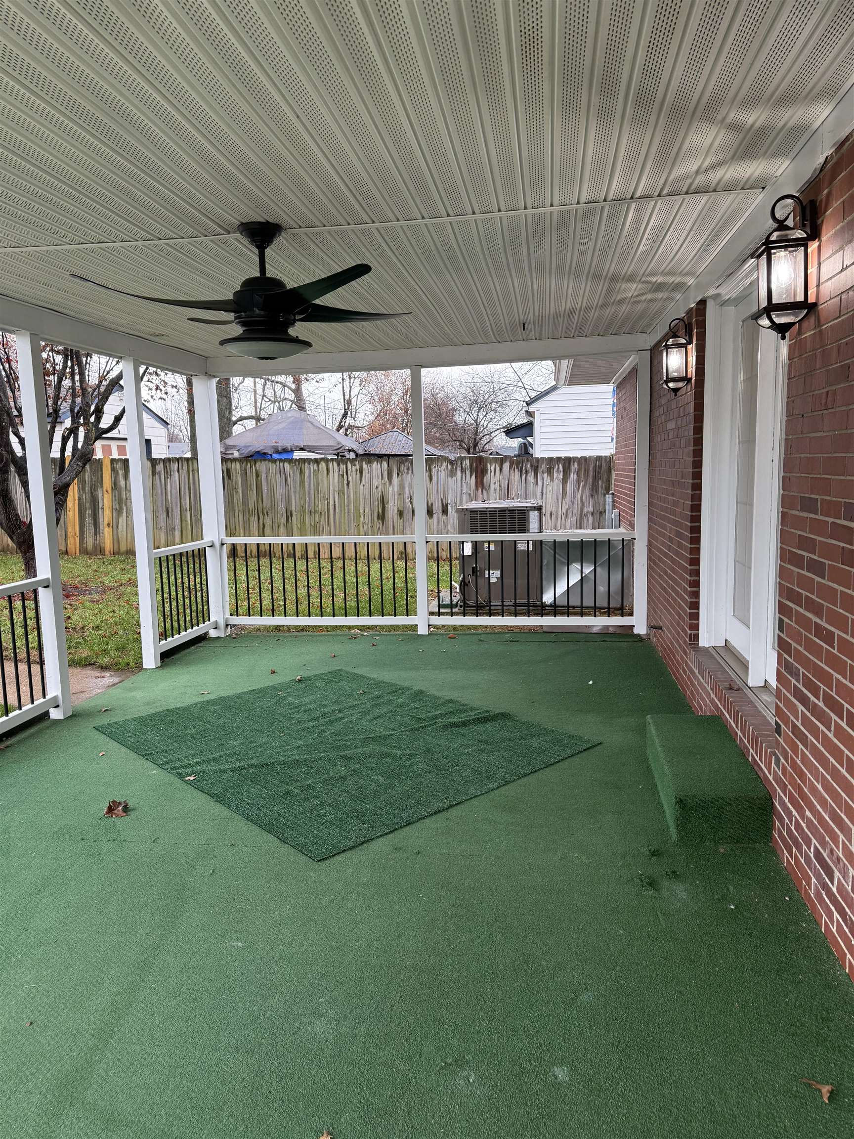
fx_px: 789
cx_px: 427
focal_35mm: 24
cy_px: 570
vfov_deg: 71.6
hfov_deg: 56.8
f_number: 1.78
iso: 200
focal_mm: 6.76
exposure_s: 1/210
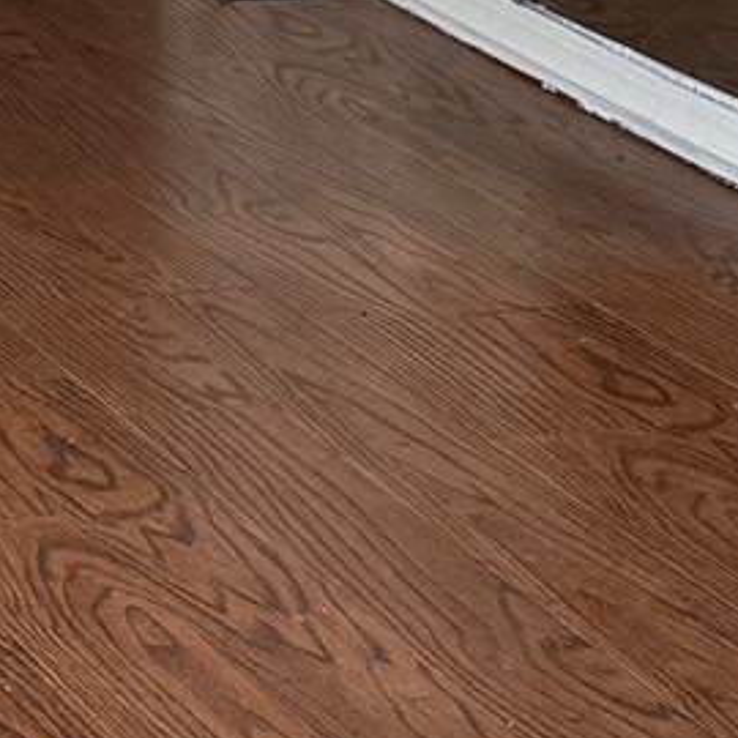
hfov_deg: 10.1
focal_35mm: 151
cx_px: -1011
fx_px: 3642
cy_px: -883
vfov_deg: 10.4
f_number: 1.78
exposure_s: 1/100
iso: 200
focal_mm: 6.76
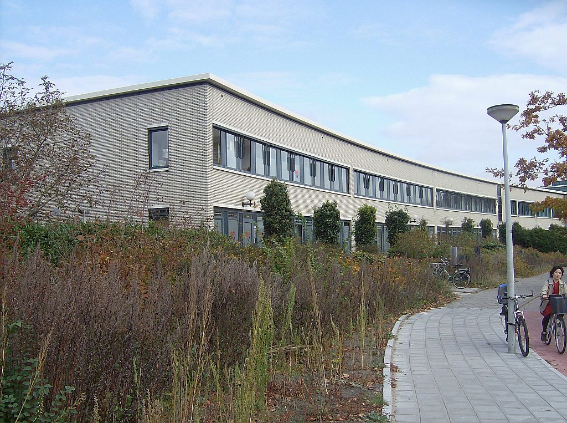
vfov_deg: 39.5
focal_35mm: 36
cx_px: 284
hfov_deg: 51.5
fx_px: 588
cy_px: 212
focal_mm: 6
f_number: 4.7
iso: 100
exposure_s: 1/313
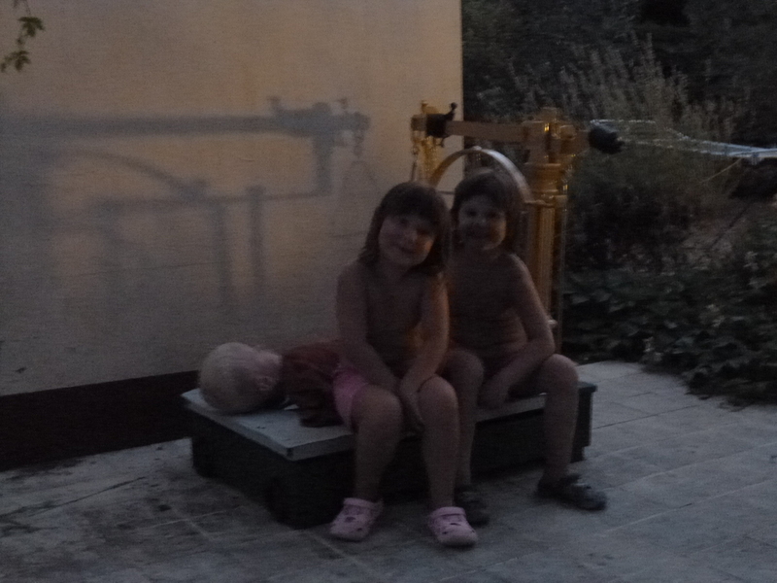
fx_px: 1010
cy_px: 292
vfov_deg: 32.2
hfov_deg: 42.1
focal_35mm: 45
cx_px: 388
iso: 1600
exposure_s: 1/4
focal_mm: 8
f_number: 3.9
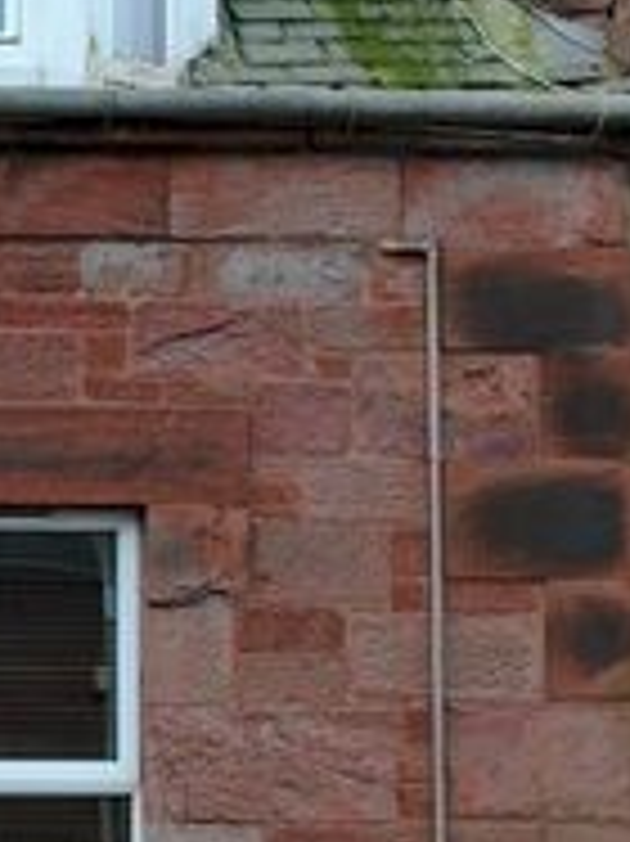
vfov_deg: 16.5
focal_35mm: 119
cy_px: 516
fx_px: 2891
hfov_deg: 12.1
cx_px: -198
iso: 100
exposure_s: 1/125
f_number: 5.6
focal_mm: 22
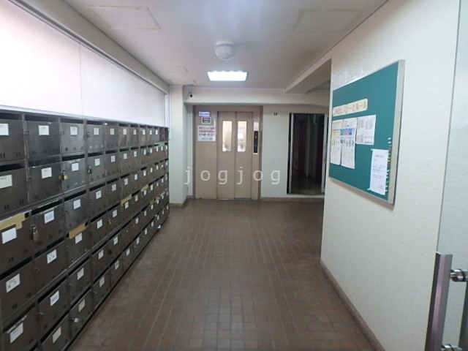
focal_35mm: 21
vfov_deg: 63.4
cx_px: 234
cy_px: 176
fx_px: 284
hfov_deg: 79.0
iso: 640
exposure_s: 1/30
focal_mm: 3.7
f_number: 3.5
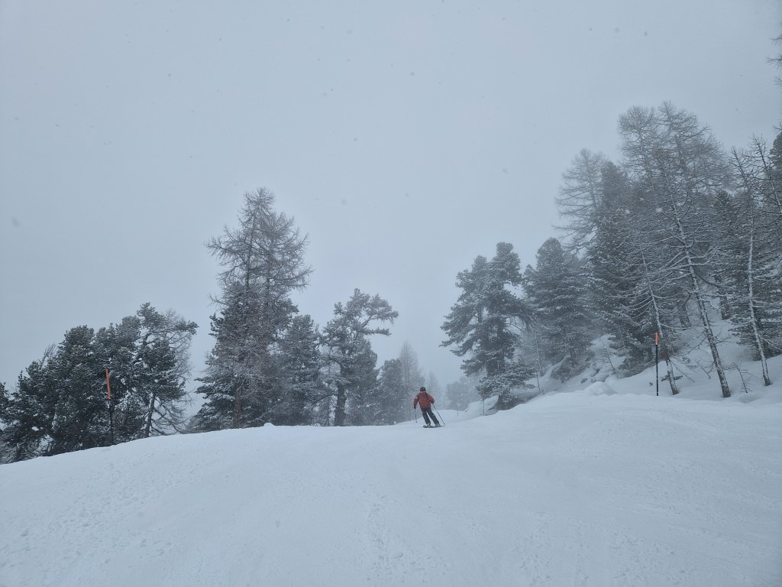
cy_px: 294
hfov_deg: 73.9
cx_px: 391
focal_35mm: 23
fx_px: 520
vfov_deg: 58.9
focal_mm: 5.4
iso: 50
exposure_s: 1/2744
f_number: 1.8
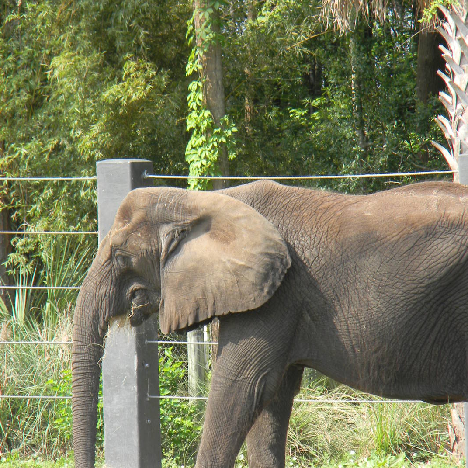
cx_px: 221
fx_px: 5614
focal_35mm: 367
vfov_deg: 4.8
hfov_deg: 4.8
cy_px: 322
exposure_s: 1/125
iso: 80
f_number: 5.4
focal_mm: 50.4
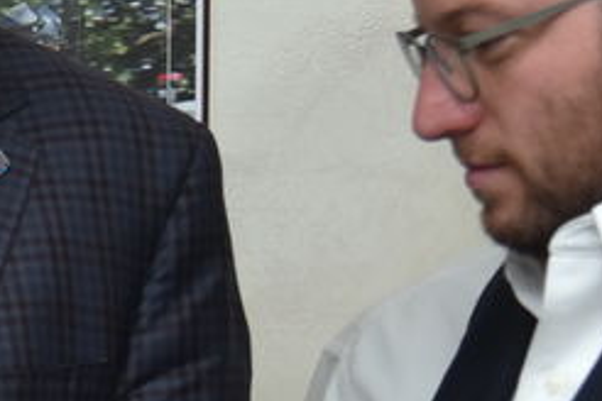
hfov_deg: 8.0
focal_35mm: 250
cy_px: 606
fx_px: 4180
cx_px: -411
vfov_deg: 5.4
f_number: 4
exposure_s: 1/200
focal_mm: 44
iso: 500
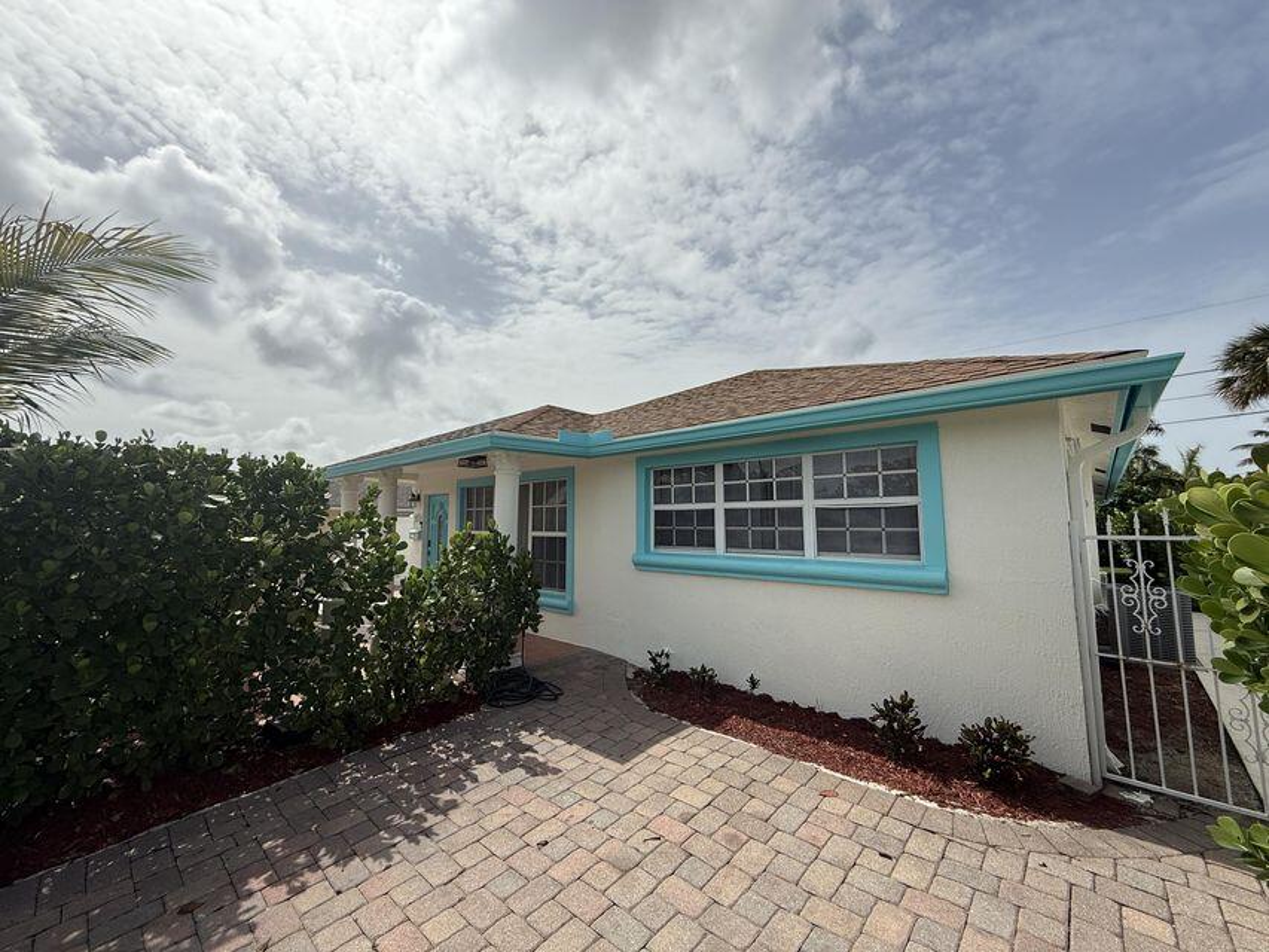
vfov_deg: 85.7
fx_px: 513
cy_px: 476
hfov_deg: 102.1
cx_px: 634
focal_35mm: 14
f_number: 2.2
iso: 50
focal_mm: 2.22
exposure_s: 1/5155
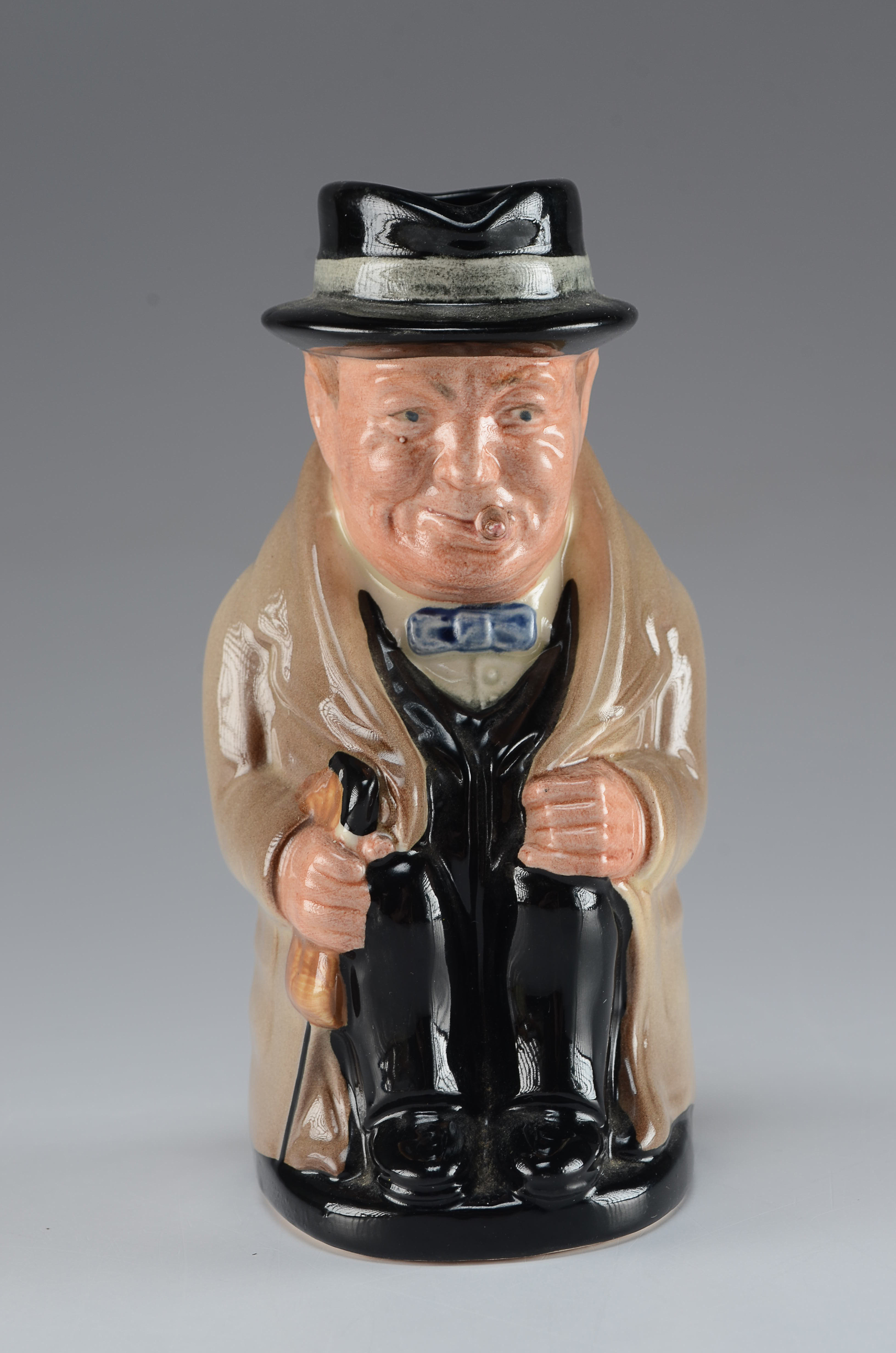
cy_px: 676
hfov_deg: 17.4
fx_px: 2925
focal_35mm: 78
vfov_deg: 26.0
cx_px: 448
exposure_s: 1/80
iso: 100
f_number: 13
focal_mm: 52
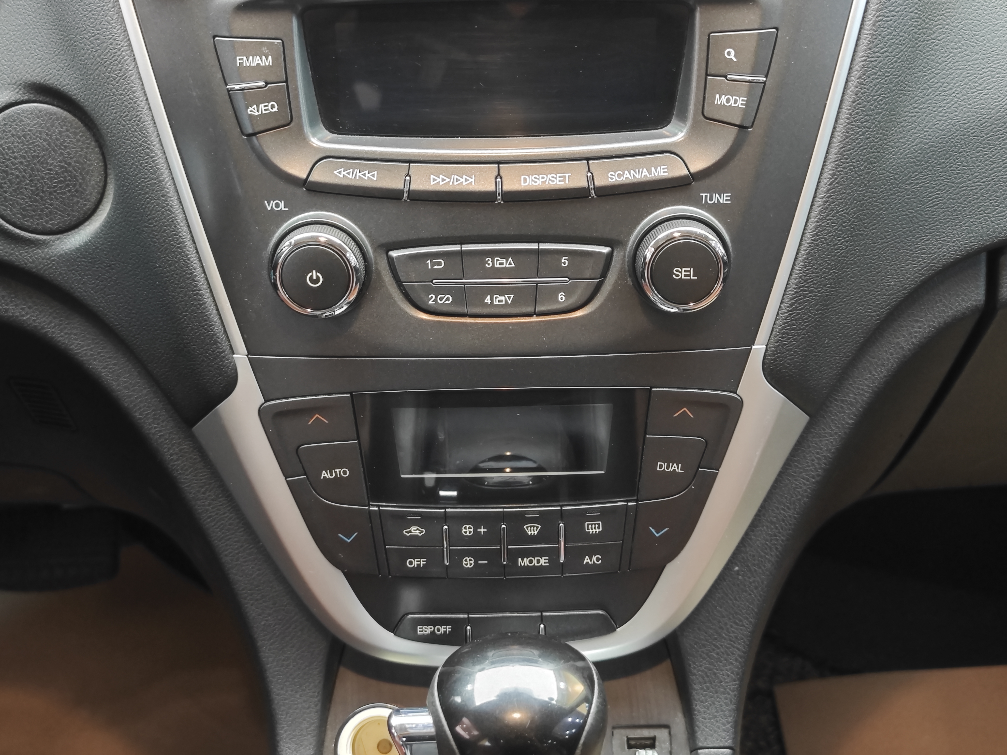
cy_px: 378
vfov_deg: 31.5
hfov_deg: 41.2
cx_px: 504
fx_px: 1338
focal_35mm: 46
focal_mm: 8.7
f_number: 1.9
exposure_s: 1/25
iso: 1000
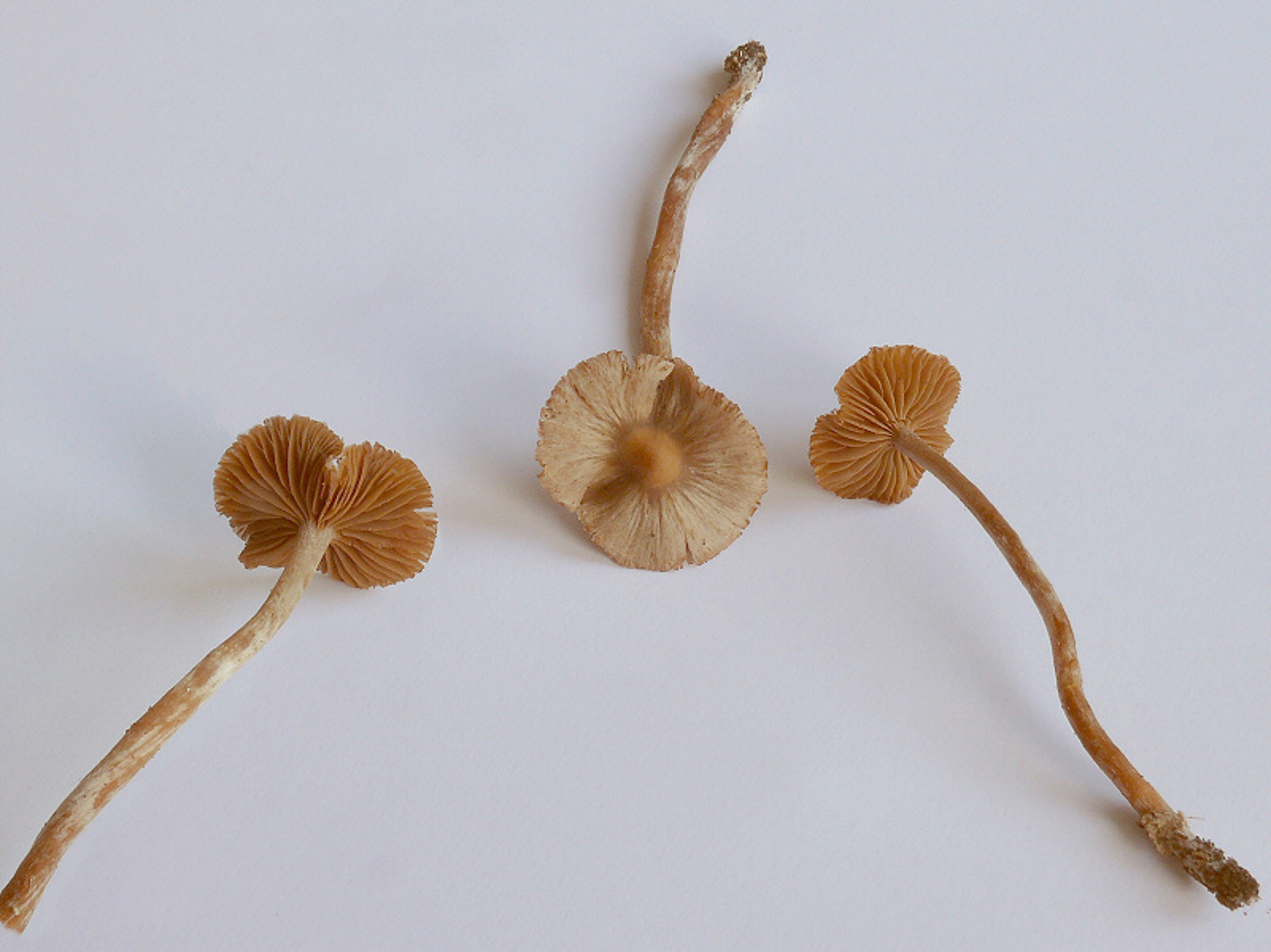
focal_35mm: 44
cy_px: 476
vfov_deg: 32.8
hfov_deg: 43.0
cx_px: 636
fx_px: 1615
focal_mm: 9.2
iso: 100
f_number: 11
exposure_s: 1/2.5
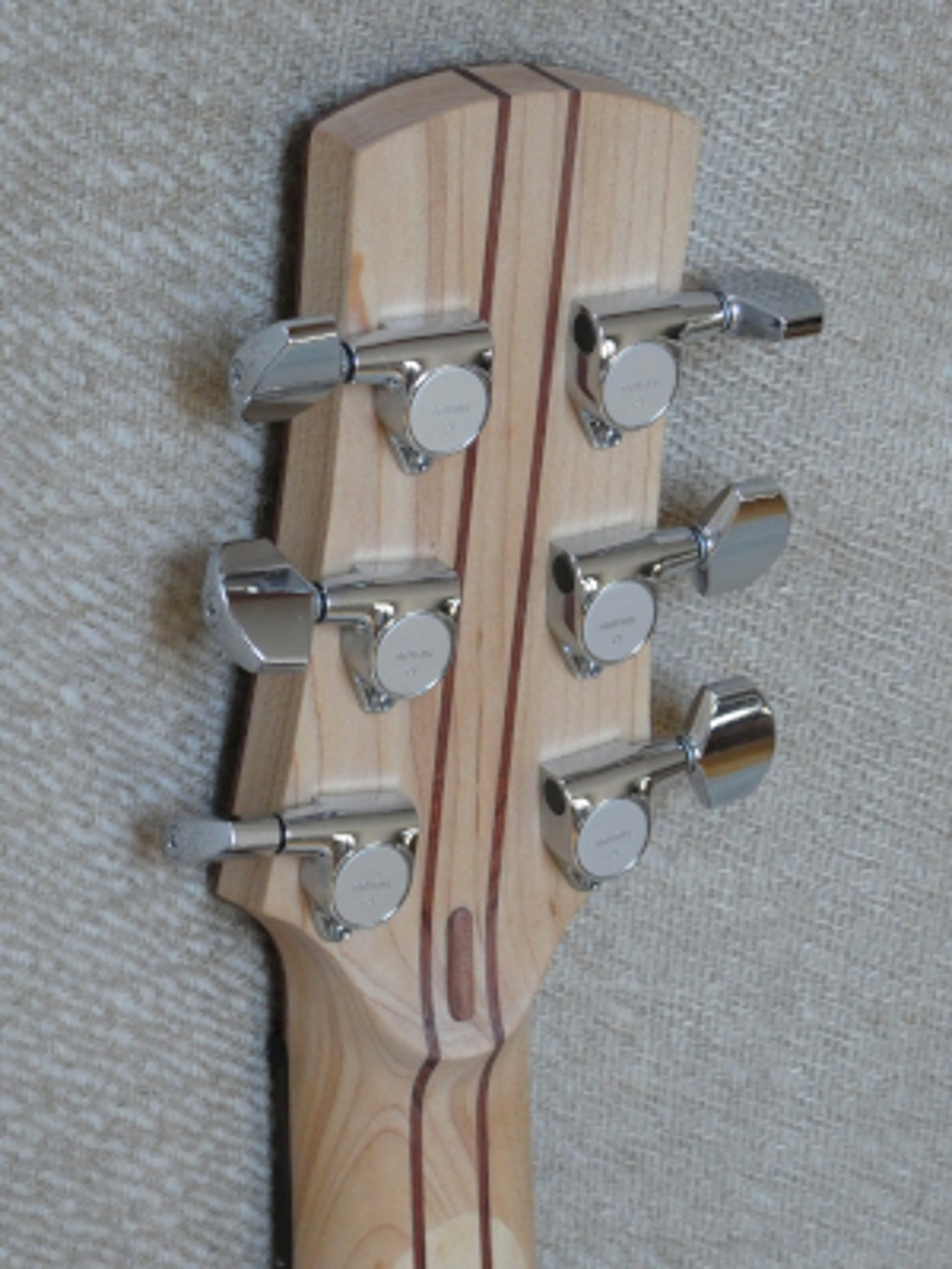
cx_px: 476
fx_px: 4547
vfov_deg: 15.9
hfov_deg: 12.0
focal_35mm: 124
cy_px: 634
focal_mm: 22.3
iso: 640
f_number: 5.2
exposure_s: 1/80
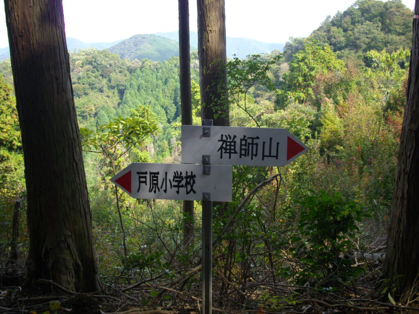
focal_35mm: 37
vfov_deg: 38.7
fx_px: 448
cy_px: 157
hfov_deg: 50.1
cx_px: 210
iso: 100
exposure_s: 1/250
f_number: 2.8
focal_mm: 6.2
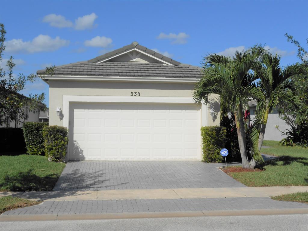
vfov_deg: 29.7
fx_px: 436
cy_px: 116
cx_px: 154
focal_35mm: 49
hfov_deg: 38.9
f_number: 4.8
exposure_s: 1/1500
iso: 80
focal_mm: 8.8
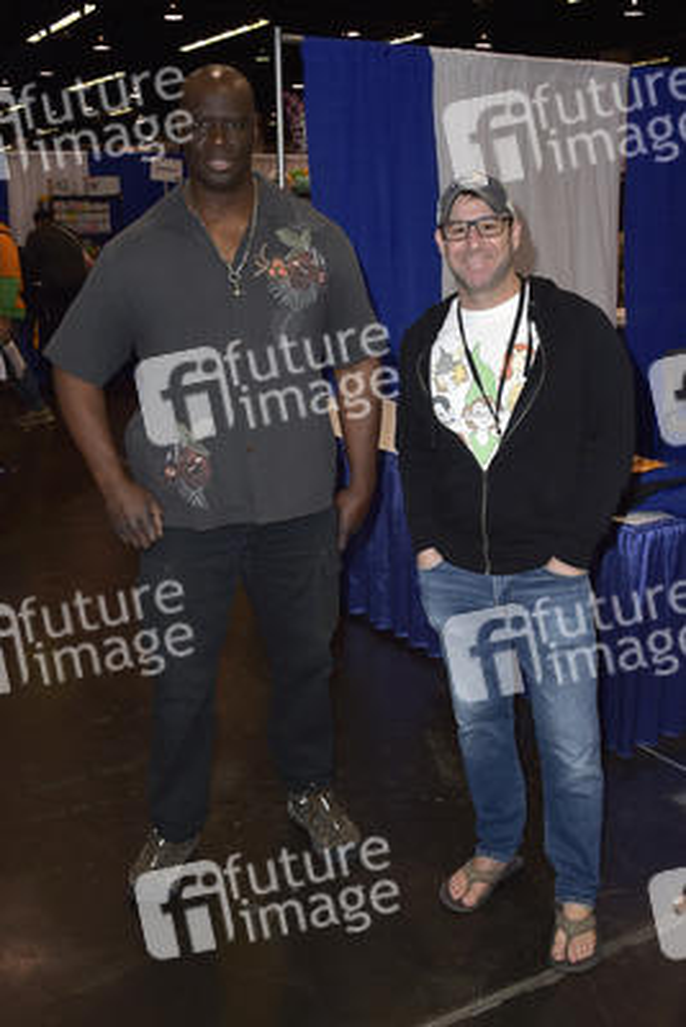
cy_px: 514
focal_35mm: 32
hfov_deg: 41.1
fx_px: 914
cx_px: 343
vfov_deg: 58.7
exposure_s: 1/250
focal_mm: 32
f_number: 6.3
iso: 320
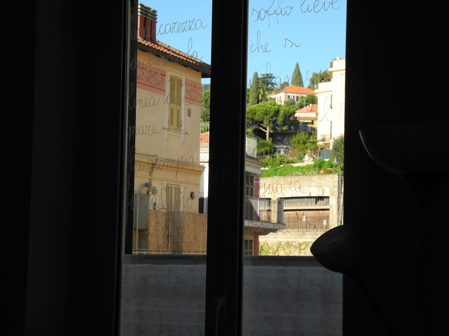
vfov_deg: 19.4
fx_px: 986
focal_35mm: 76
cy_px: 168
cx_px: 224
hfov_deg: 25.7
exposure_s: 1/400
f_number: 4
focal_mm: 16.3
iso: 100
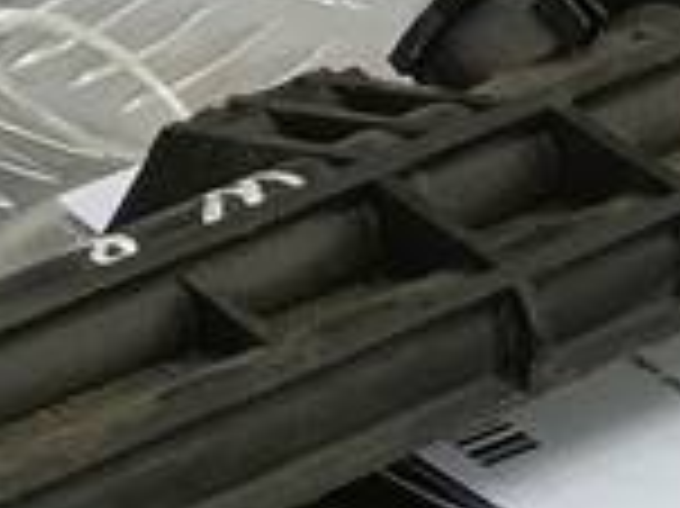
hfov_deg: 10.2
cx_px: -545
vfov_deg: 8.0
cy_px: 656
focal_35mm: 183
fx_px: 3592
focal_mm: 4.11
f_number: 1.6
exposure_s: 1/50
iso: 140
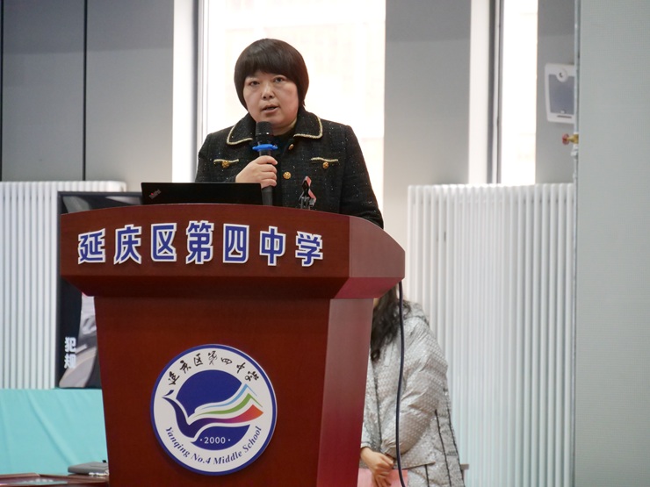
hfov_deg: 9.7
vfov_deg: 7.3
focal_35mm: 204
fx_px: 3831
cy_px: 244
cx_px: 325
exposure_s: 1/100
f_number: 5.4
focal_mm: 102
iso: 3200
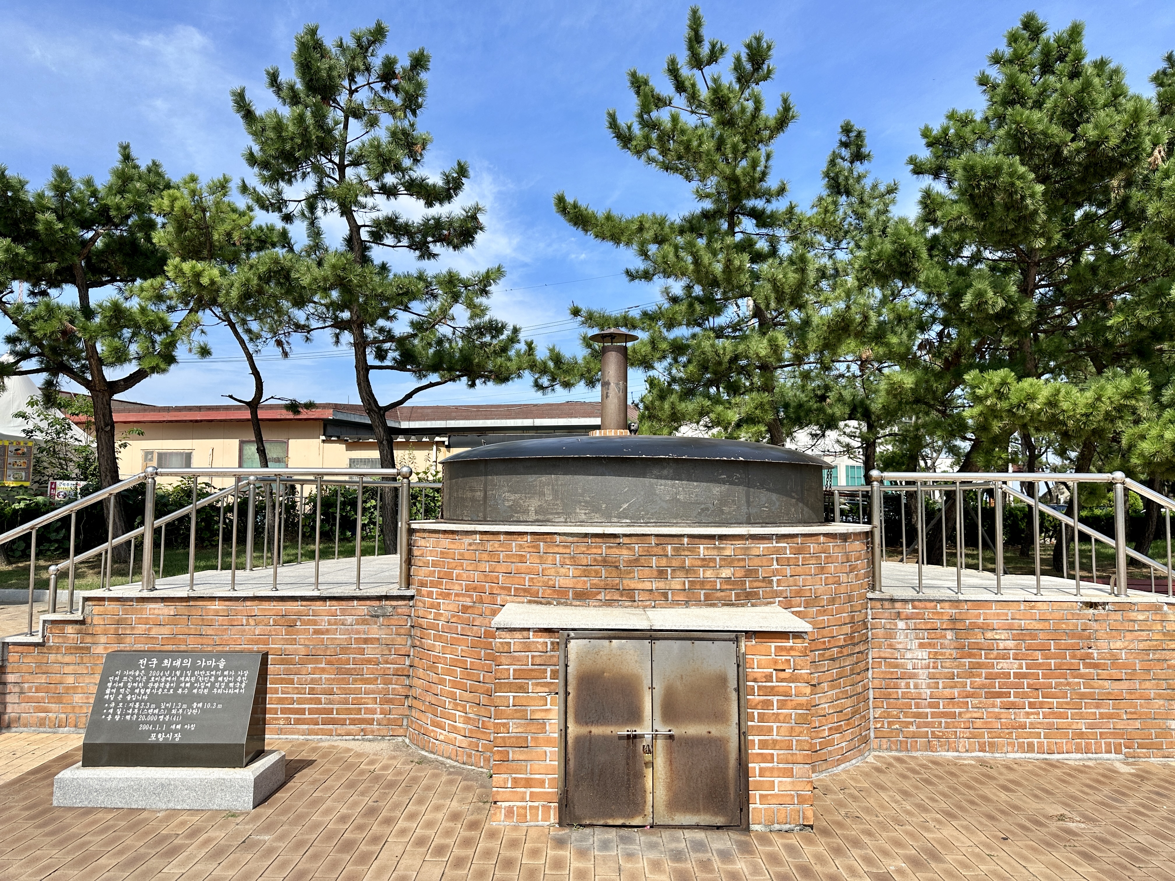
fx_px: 815
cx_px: 588
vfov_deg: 56.8
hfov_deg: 71.6
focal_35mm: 24
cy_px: 440
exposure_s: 1/3717
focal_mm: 6.86
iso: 80
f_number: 1.78
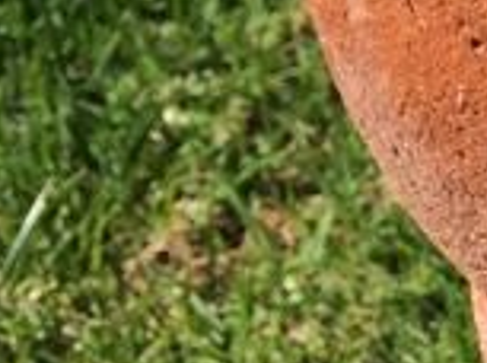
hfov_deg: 9.9
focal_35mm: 177
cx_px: 1168
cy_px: -209
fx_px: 2484
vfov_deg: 8.2
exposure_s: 1/2564
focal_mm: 4.12
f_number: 2.2
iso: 40
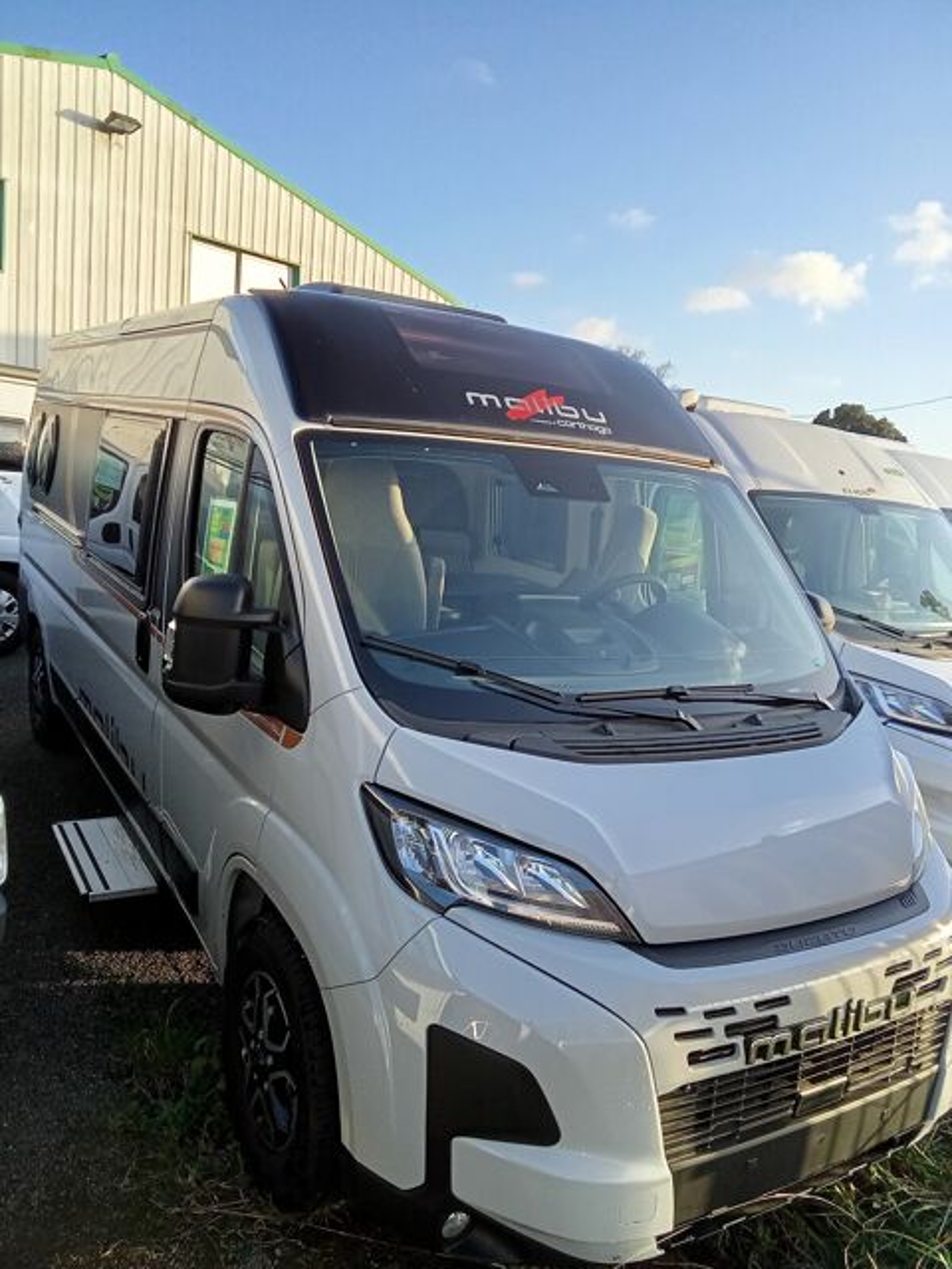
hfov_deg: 49.7
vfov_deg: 63.4
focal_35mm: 28
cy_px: 634
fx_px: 1027
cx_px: 476
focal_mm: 2.78
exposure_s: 1/246
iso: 100
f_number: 2
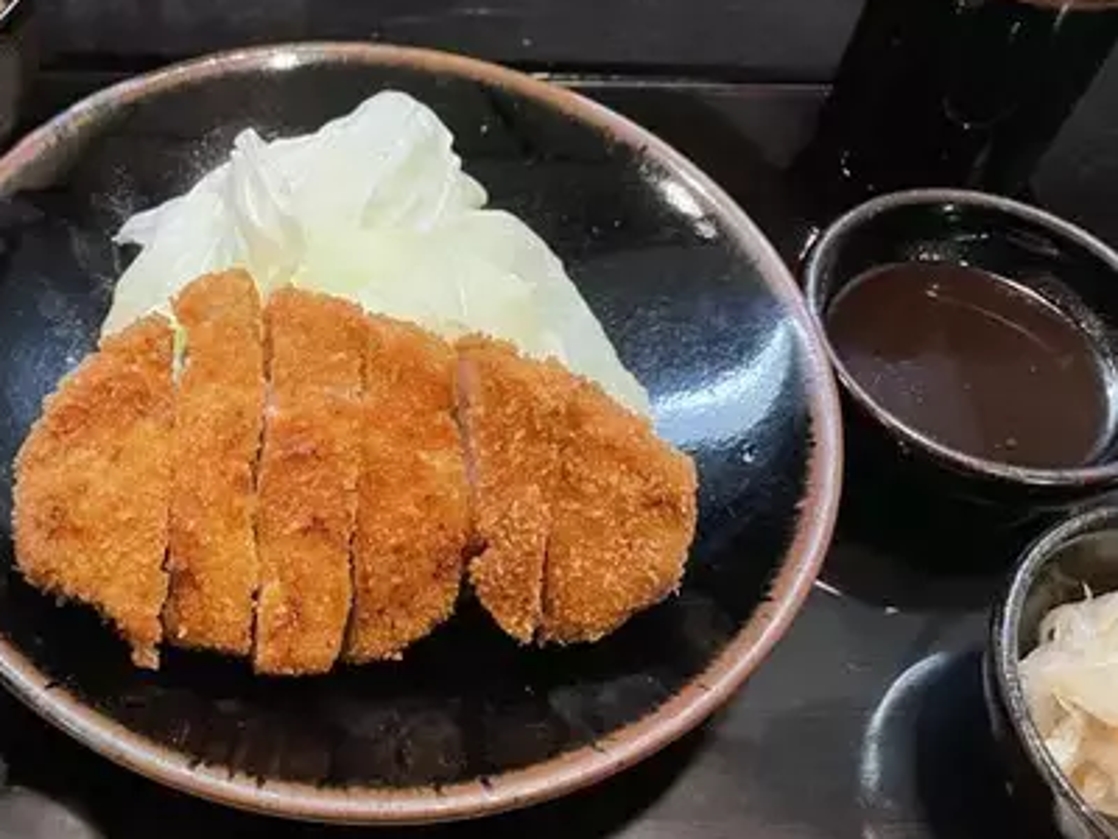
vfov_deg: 36.8
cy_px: 442
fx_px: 1260
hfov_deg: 46.8
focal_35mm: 39
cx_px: 335
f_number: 1.6
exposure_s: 1/60
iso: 500
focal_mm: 4.2
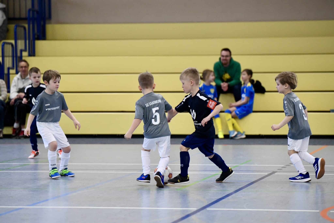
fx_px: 1252
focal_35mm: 135
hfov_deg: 15.2
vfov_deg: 10.2
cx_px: 167
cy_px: 112
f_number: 2.8
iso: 8000
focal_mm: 135
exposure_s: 1/1250
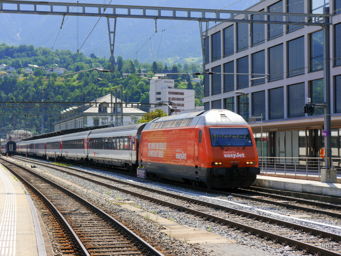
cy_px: 128
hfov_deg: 26.3
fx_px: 729
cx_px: 170
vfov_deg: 19.9
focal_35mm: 74
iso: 160
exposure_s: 1/250
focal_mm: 37
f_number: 8
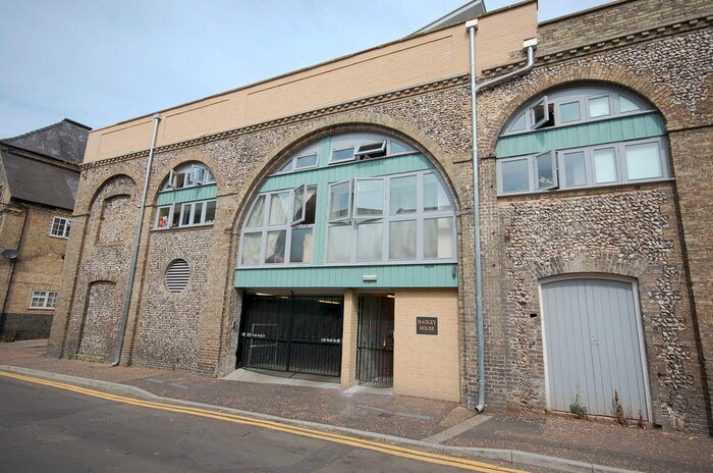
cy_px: 236
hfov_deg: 70.5
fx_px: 504
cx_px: 356
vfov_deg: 50.2
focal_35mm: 26
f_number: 10
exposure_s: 1/400
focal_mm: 17
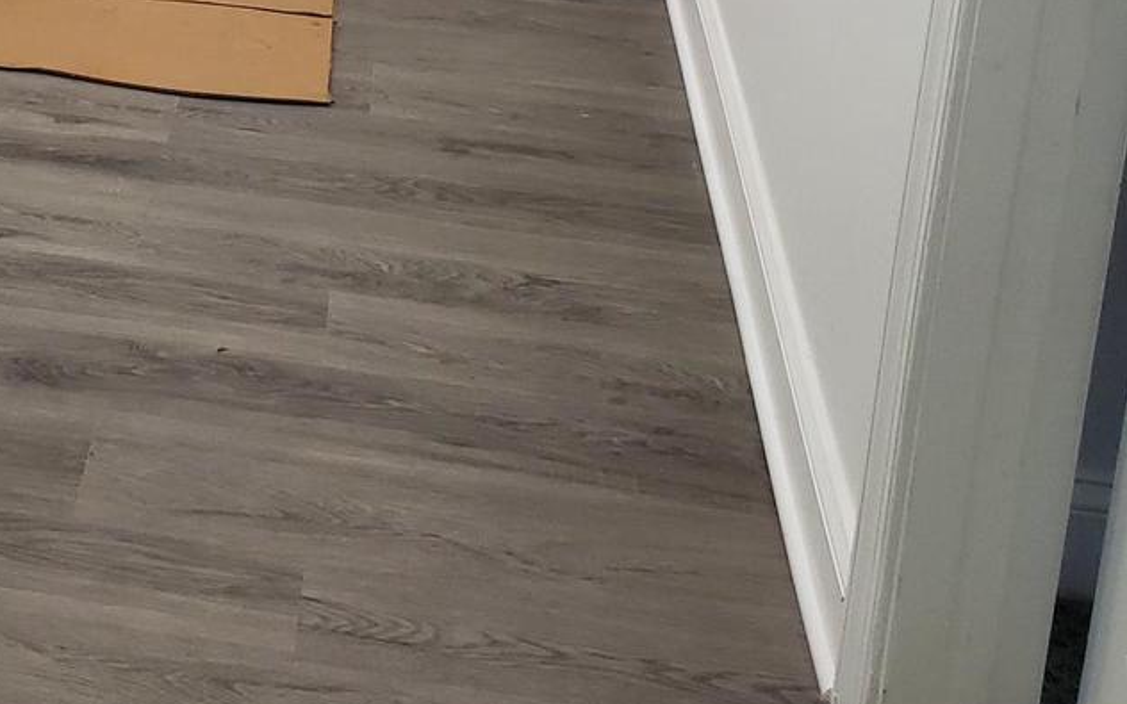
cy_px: -410
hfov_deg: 29.3
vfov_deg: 17.2
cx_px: 103
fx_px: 2058
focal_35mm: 67
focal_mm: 4.3
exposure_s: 1/120
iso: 250
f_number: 2.4
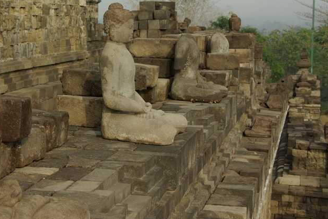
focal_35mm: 84
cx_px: 105
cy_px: 65
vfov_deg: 16.3
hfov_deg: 24.1
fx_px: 764
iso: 100
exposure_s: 1/125
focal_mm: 35
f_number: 6.7
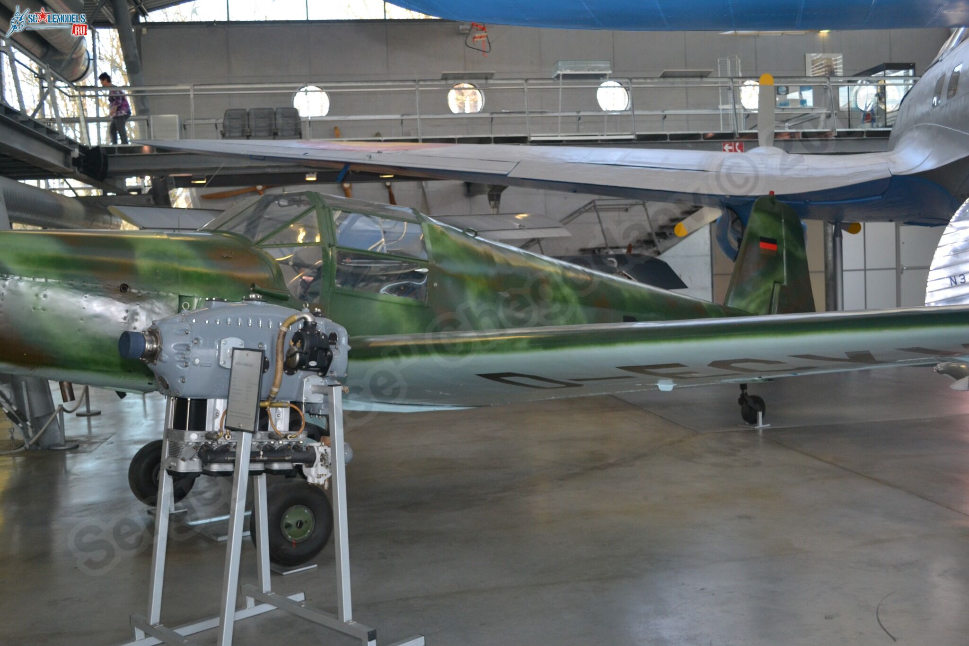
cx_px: 484
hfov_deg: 53.1
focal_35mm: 36
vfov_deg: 36.9
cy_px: 323
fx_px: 969
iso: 720
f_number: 4
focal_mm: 24
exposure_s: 1/60
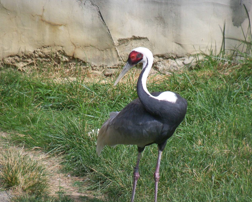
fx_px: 2730
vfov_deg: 4.2
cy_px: 101
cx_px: 129
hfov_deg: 5.3
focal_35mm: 366
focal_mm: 62
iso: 200
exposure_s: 1/800
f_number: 4.8
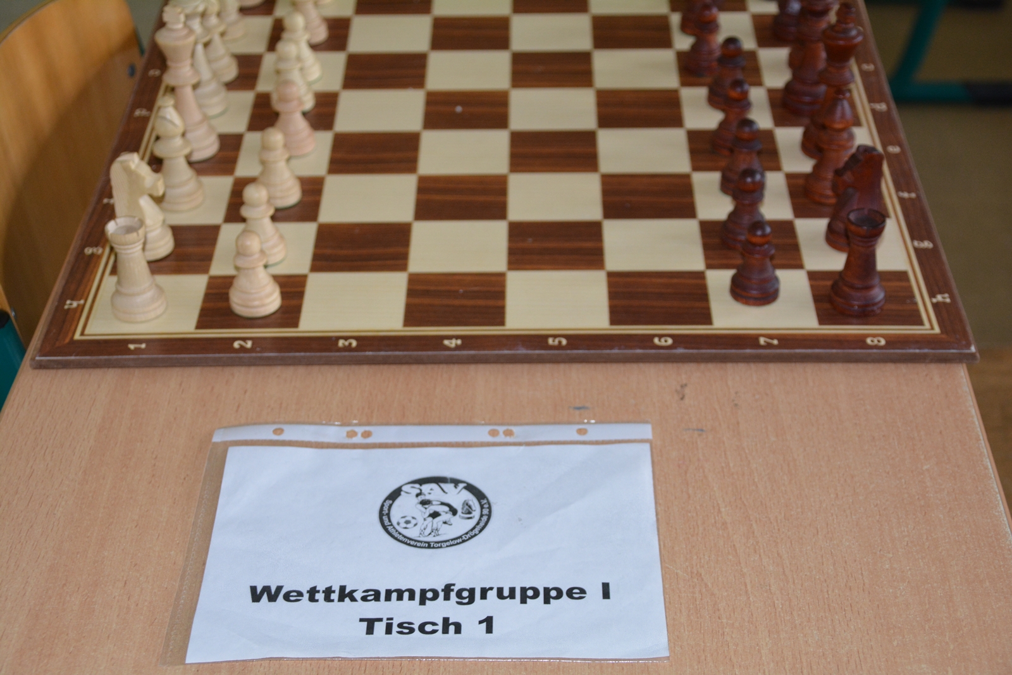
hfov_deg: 29.9
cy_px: 338
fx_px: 1898
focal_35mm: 68
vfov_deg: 20.2
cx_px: 506
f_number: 4.8
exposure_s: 1/60
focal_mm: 45
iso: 1100
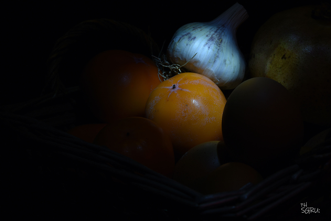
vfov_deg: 13.1
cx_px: 166
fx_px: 966
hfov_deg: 19.4
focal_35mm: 105
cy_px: 110
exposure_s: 64.5
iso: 100
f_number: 29
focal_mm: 105
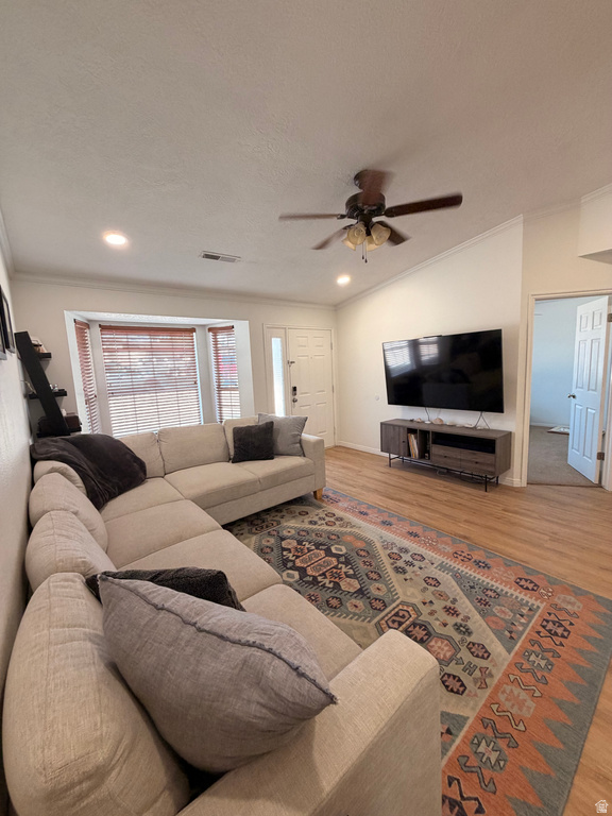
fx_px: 330
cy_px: 408
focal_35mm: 14
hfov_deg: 85.7
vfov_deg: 102.1
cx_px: 306
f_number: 2.2
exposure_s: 1/60
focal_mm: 2.22
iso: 160
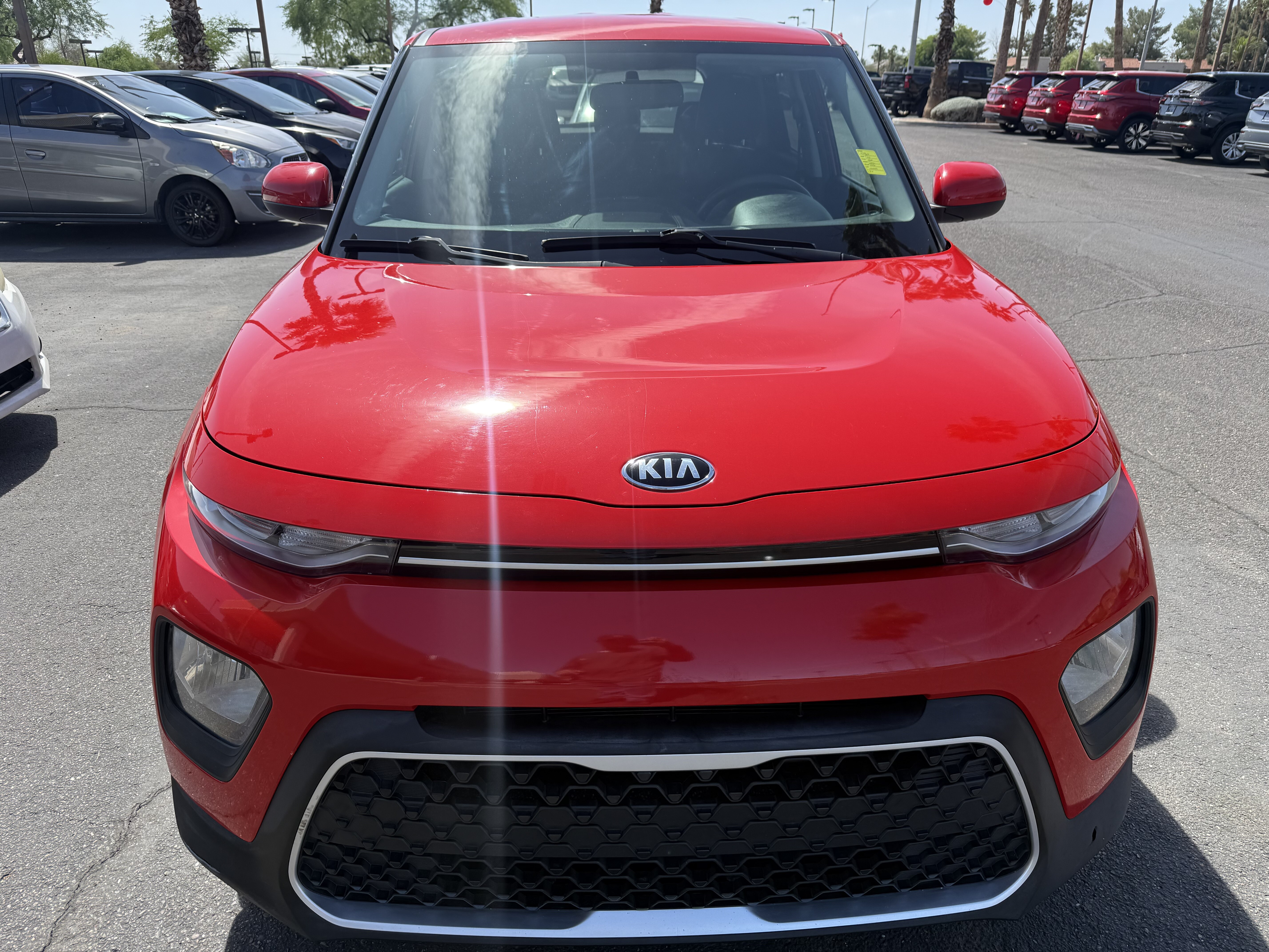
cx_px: 634
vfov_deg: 56.8
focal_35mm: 24
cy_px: 476
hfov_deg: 71.6
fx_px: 880
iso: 80
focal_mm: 6.76
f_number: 1.78
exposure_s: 1/1855
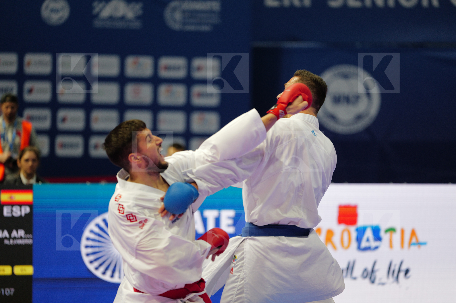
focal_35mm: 172
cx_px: 228
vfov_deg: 8.0
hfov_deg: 12.0
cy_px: 152
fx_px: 2175
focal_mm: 172
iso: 2000
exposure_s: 1/1000
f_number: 2.8
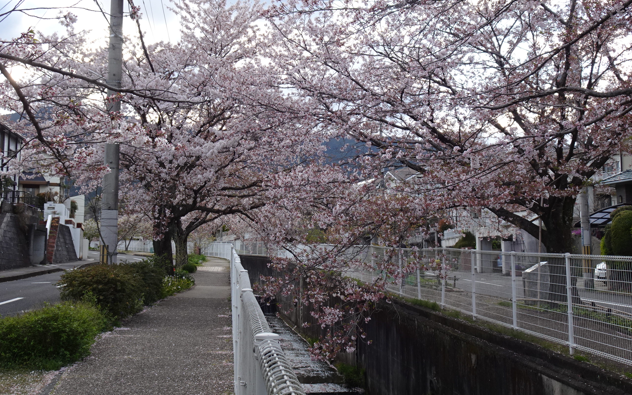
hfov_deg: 43.5
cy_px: 175
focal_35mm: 46
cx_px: 315
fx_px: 792
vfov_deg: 28.0
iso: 80
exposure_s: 1/100
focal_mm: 7.06
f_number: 4
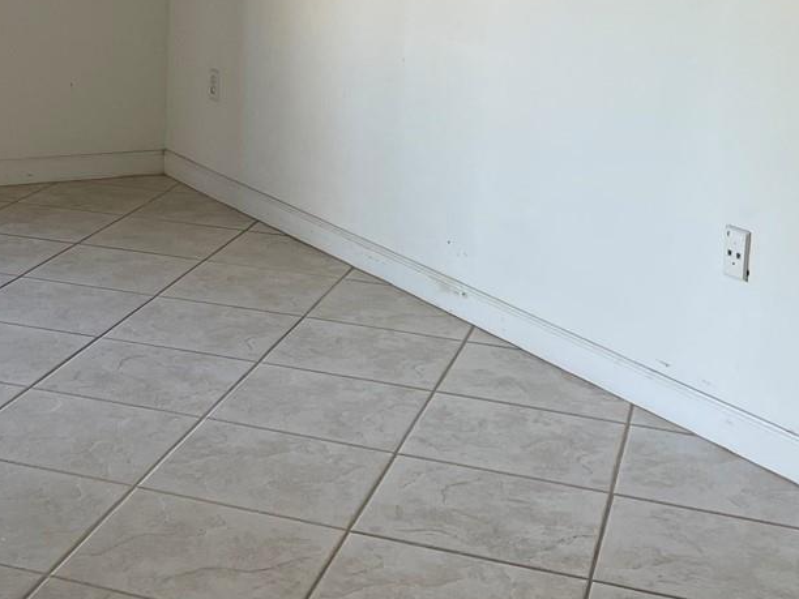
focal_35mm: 68
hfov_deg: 27.3
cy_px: 35
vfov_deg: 21.1
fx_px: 1570
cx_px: 50
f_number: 1.6
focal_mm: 4.2
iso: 64
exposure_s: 1/121
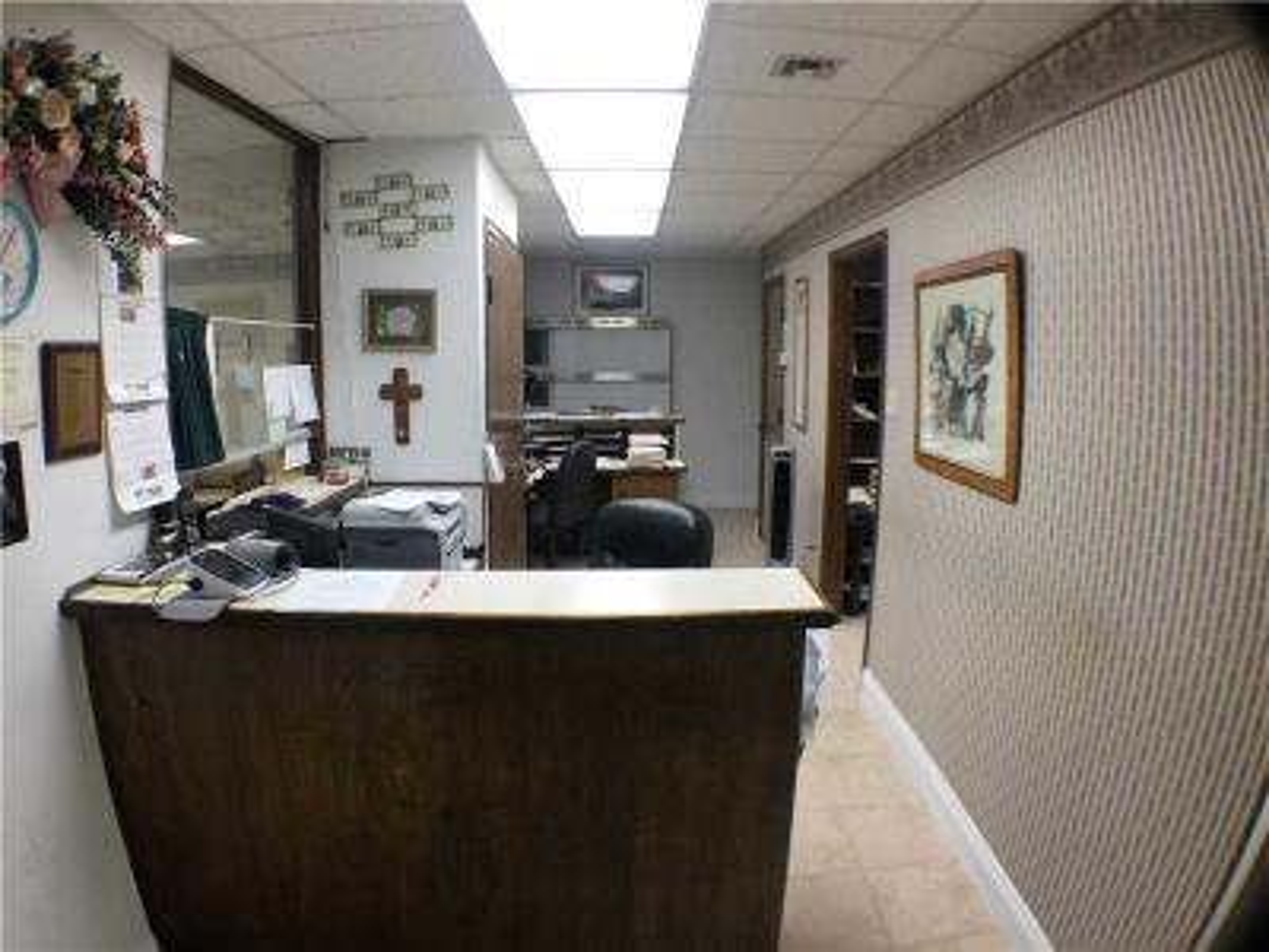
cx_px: 634
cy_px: 476
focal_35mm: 29
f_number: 2.2
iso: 40
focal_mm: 4.15
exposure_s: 1/40
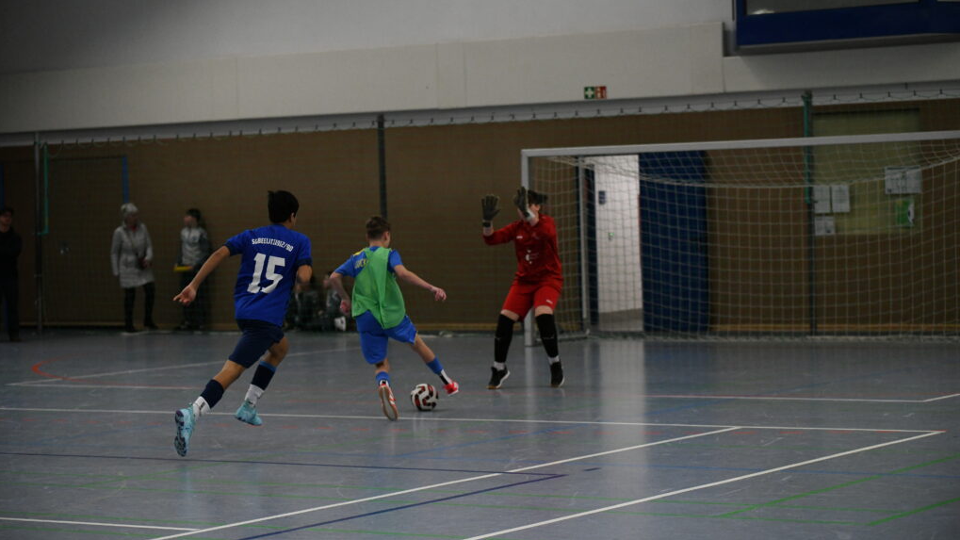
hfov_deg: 21.4
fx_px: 2545
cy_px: 268
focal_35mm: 100
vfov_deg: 12.1
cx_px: 479
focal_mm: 95
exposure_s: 1/1250
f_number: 2.8
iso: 5000
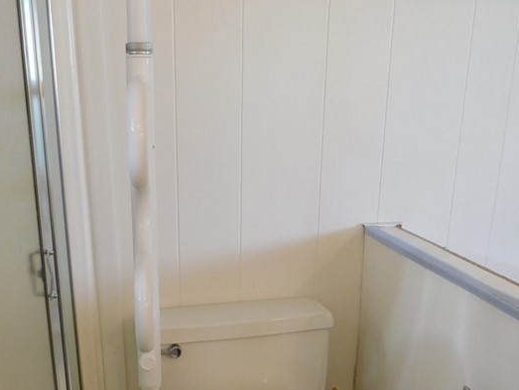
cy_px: 357
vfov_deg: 30.7
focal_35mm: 45
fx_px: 675
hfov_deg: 41.8
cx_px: 203
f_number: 3
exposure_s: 1/30
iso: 140
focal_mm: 4
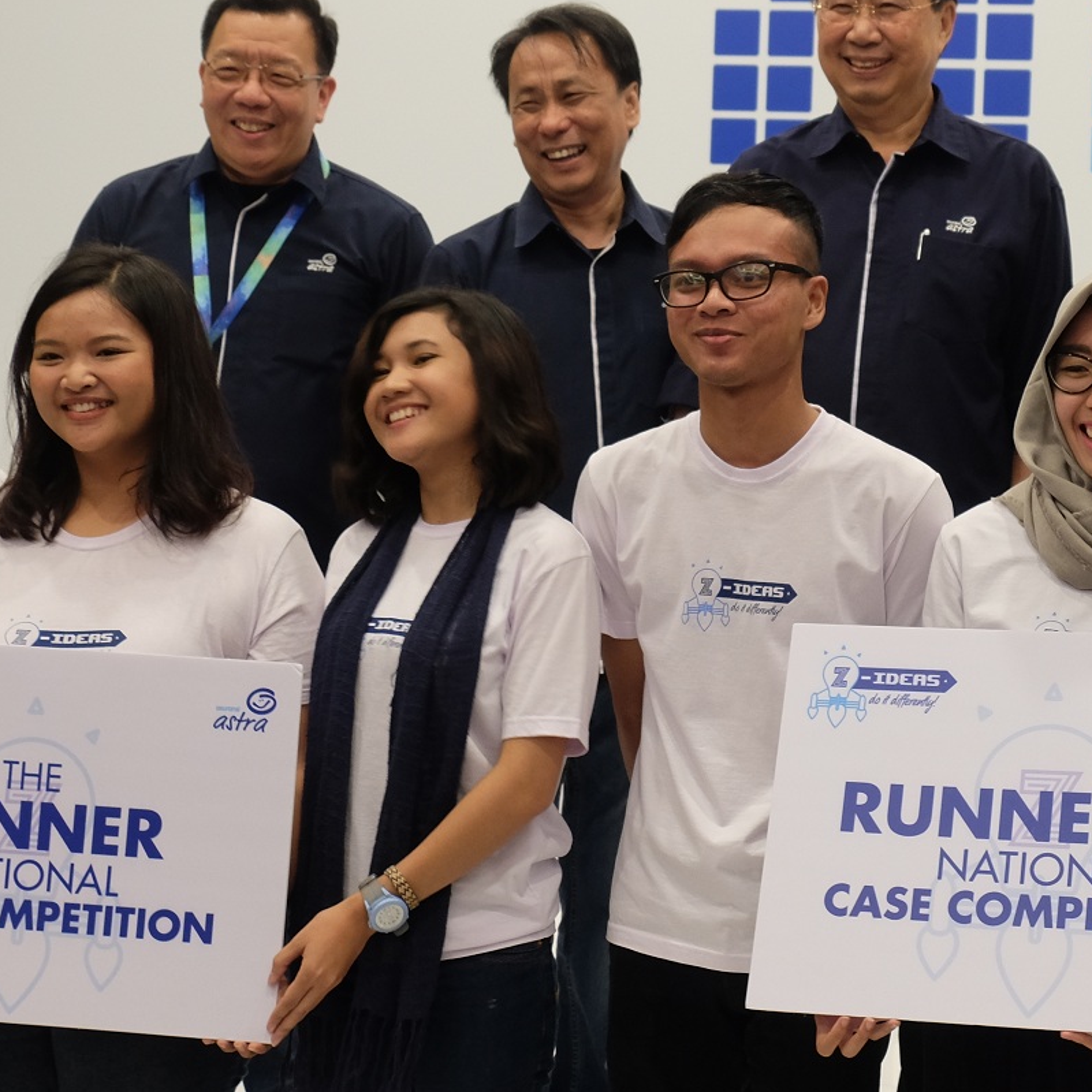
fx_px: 2677
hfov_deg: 22.8
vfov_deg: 23.0
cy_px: 383
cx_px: 848
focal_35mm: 75
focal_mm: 24.3
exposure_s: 1/40
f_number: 4
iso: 800
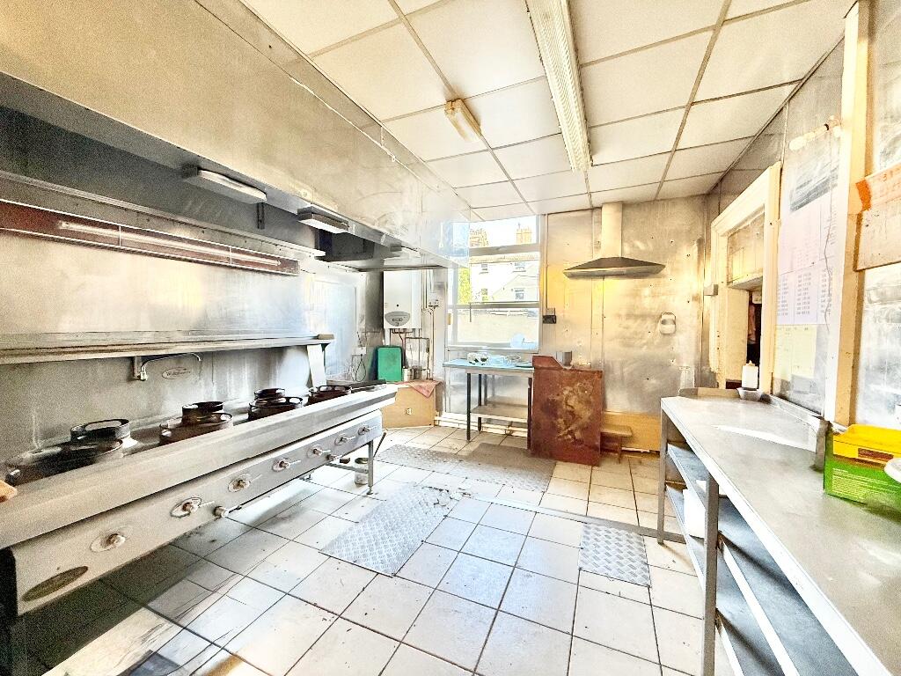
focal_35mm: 14
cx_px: 450
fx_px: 364
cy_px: 338
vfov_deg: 85.7
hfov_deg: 102.1
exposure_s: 1/100
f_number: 2.2
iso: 200
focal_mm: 2.22
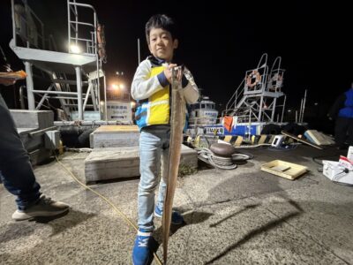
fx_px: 143
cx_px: 176
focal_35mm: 14
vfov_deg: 85.7
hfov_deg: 102.1
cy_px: 132
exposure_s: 1/54
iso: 1000
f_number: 2.2
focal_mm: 2.22
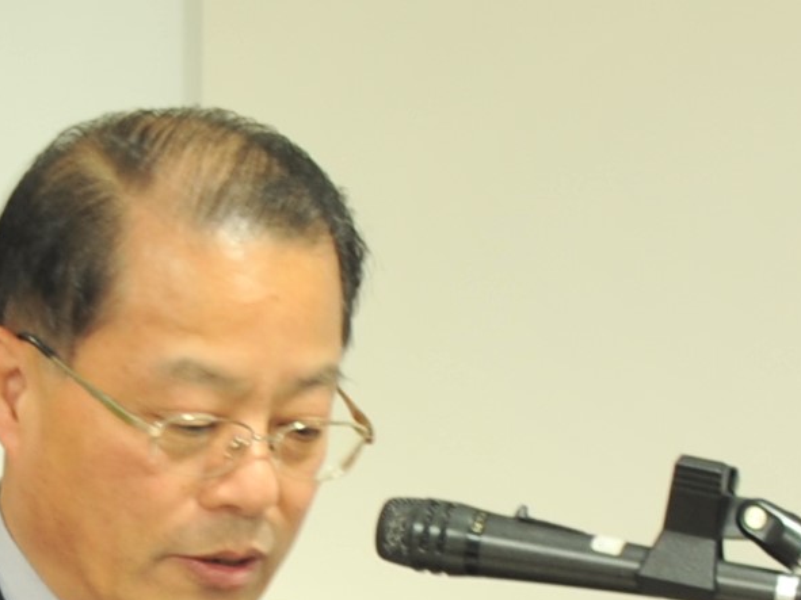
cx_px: 240
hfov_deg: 5.8
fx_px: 7843
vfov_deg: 4.4
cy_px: 501
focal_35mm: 339
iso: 400
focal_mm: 120
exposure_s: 1/25
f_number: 4
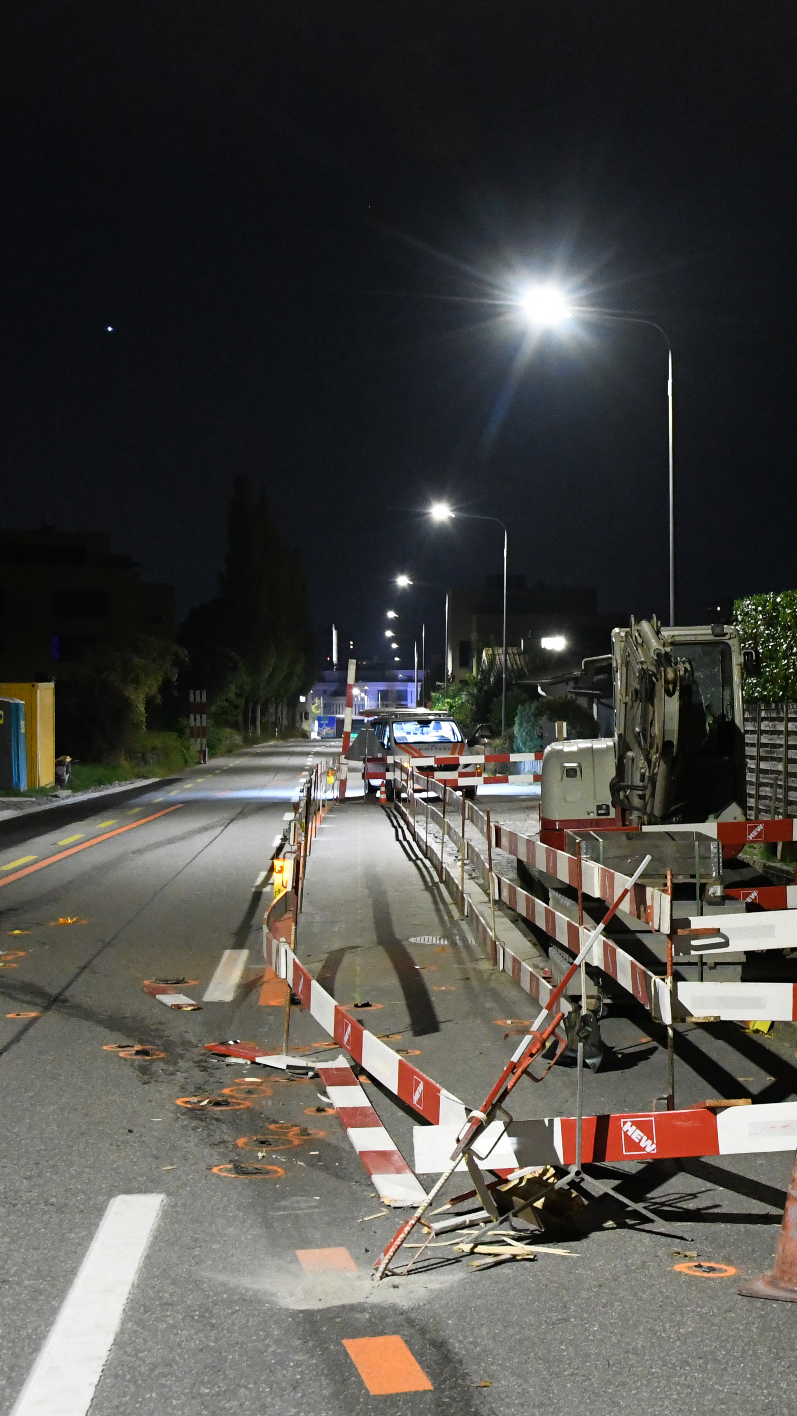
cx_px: 812
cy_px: 703
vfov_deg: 33.8
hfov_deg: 18.9
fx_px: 2329
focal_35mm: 62
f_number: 6.3
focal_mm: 26
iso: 6400
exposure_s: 1/1.6
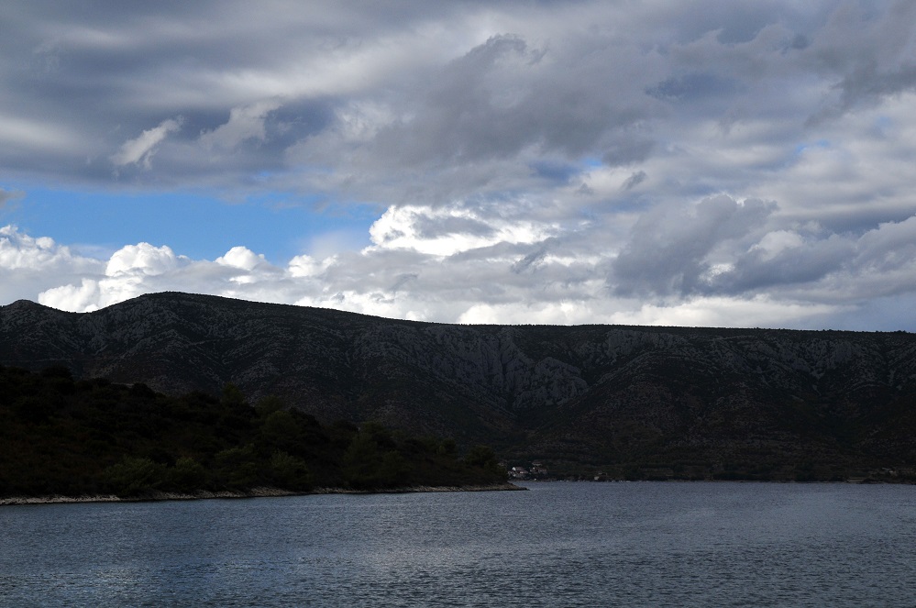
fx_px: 1906
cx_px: 458
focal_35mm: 75
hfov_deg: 27.0
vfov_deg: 18.1
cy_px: 304
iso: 250
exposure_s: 1/2500
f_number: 6.3
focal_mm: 50
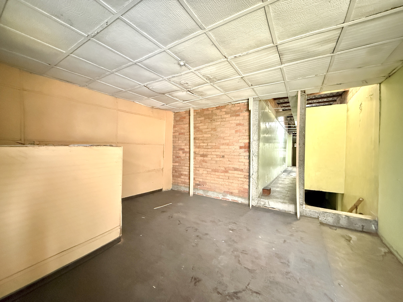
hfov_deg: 102.1
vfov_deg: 85.7
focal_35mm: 14
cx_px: 202
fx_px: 163
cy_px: 151
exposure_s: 1/30
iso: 2000
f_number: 2.2
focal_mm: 2.22
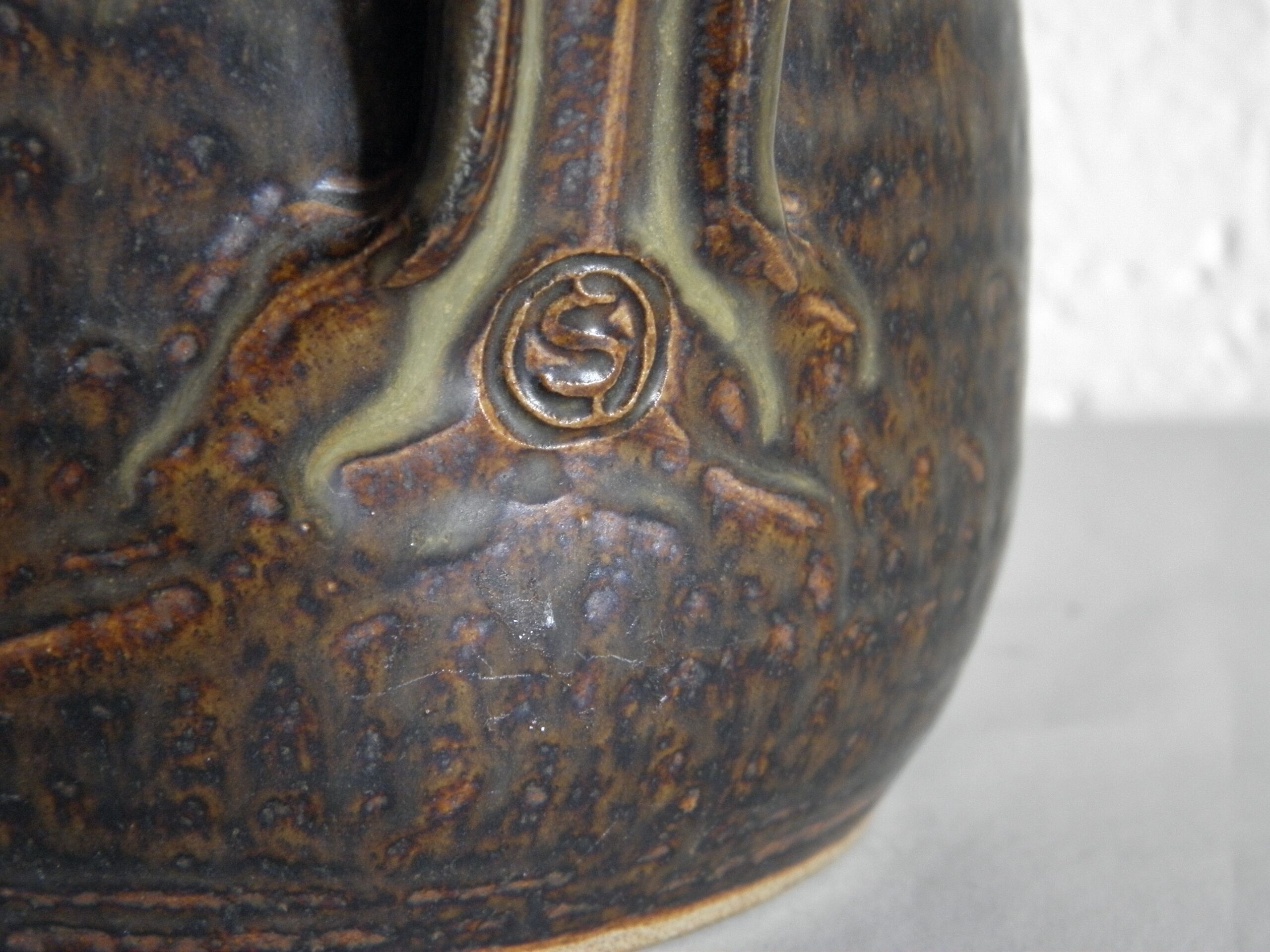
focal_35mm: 80
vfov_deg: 18.4
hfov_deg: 24.4
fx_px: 2935
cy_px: 476
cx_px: 635
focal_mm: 14.3
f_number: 4.4
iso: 250
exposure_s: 1/8
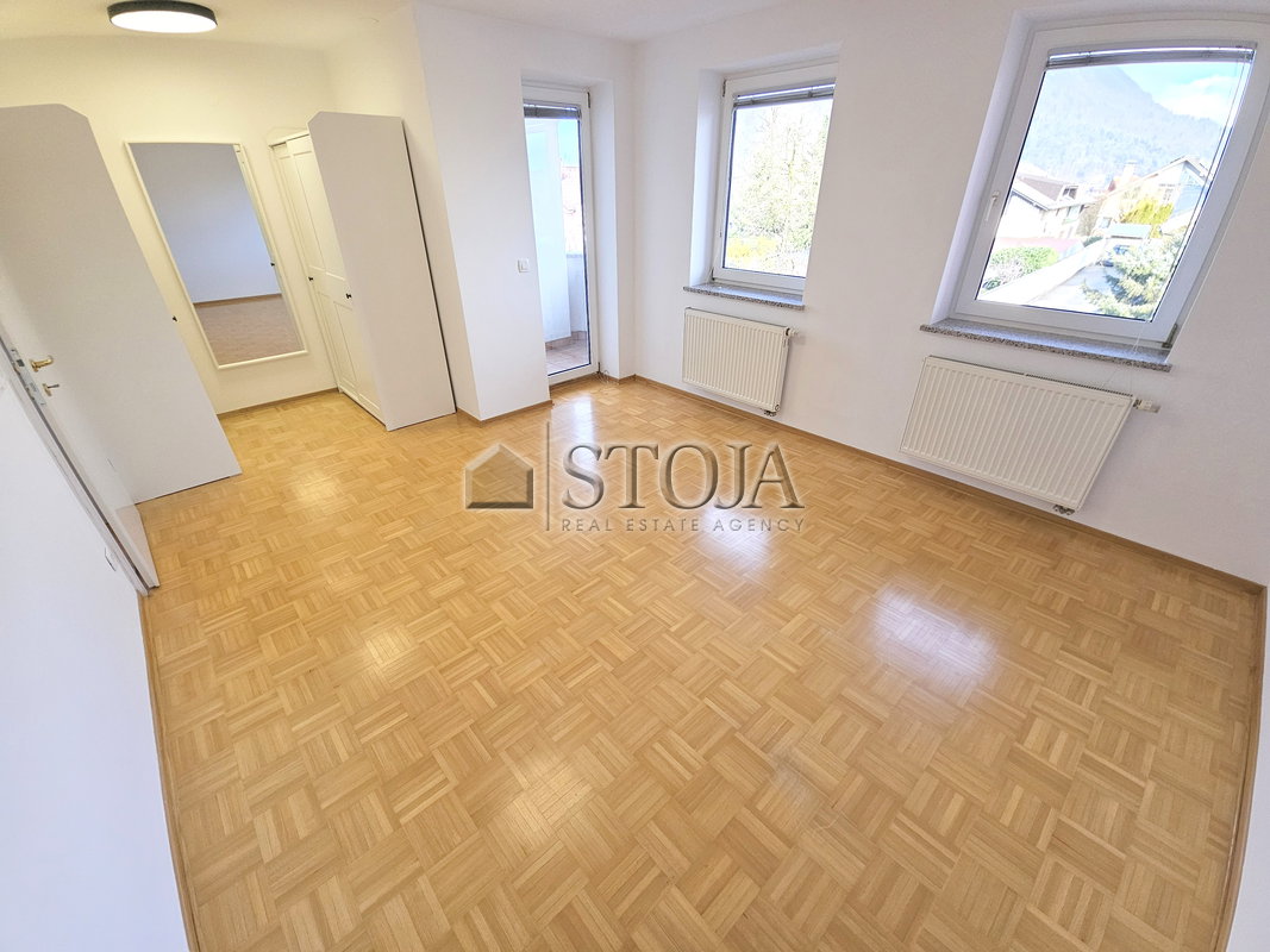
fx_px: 477
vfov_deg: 89.9
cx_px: 635
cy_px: 476
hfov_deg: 106.2
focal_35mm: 13
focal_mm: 2.2
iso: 80
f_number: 2.2
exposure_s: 1/195
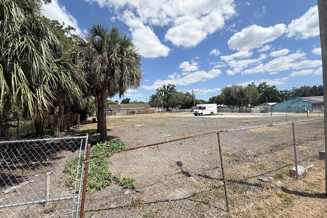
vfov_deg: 77.3
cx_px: 159
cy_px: 108
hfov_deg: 100.4
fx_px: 136
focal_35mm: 15
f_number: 2.2
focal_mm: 2.22
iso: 50
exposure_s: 1/2717
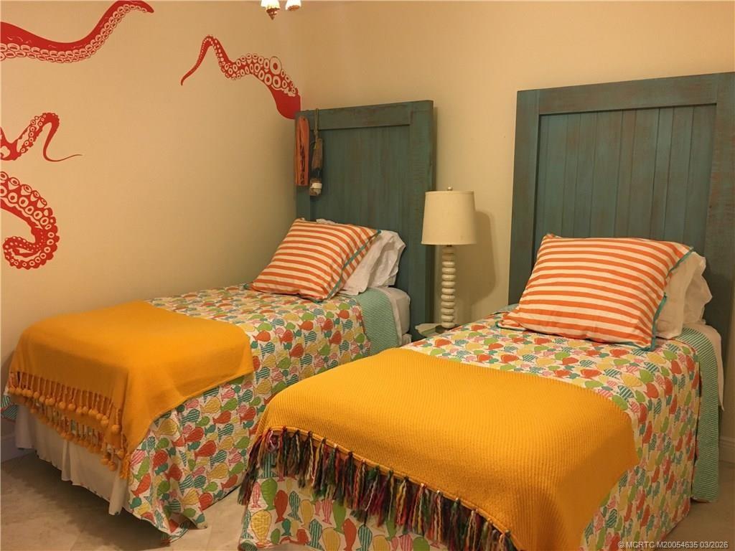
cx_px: 368
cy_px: 276
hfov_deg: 61.7
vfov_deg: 48.2
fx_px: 616
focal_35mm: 29
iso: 125
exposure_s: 1/30
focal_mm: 4.15
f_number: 2.2
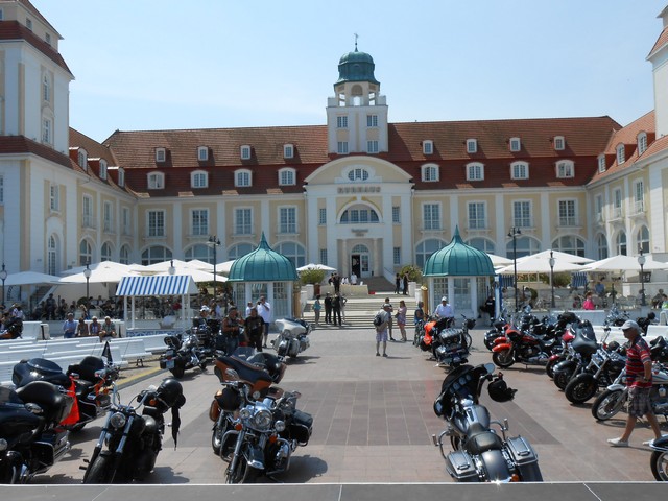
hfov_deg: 54.0
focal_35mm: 34
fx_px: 656
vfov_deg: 41.8
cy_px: 250
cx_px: 334
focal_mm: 6
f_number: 3.9
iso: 80
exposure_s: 1/1000
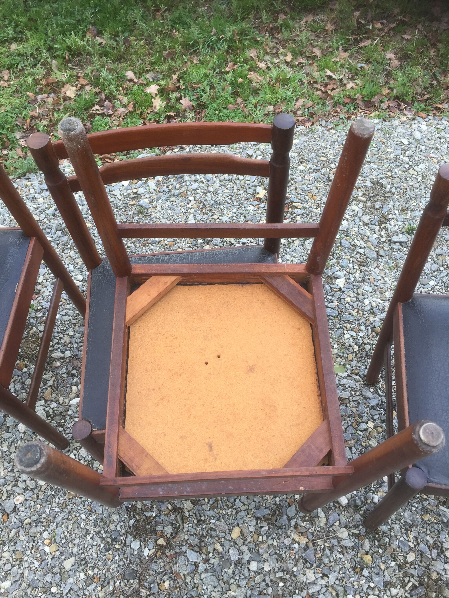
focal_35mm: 29
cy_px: 299
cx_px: 224
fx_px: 502
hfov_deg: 48.2
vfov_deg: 61.7
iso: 32
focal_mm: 4.15
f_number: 2.2
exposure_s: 1/153
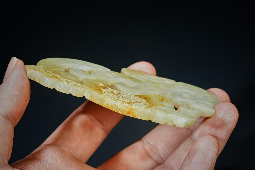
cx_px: 128
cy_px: 85
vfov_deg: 11.9
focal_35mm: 115
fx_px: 815
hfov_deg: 17.8
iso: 100
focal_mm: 77
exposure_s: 1/160
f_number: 18
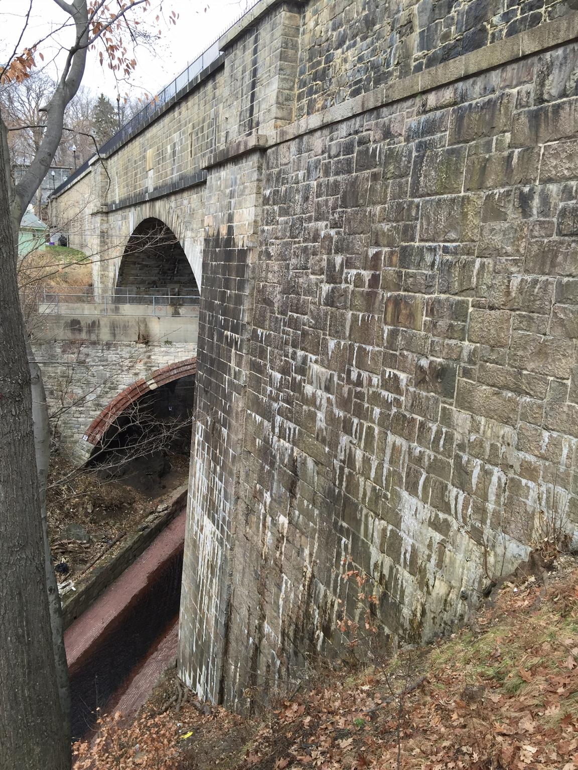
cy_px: 385
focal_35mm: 29
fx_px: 646
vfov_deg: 61.7
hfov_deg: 48.2
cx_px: 289
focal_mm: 4.15
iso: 32
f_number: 2.2
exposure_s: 1/260
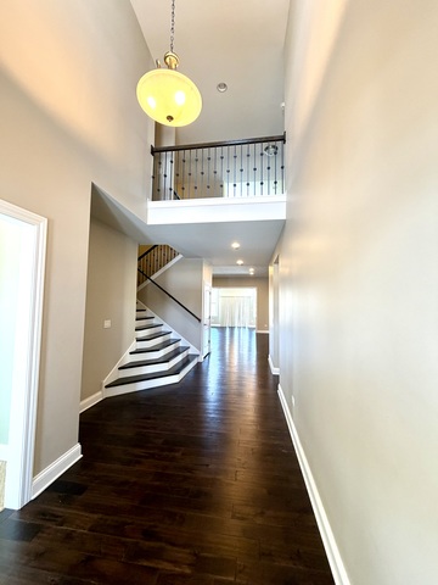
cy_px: 292
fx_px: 236
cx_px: 219
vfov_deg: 102.1
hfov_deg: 85.7
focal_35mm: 14
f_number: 2.2
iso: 200
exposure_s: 1/60
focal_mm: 2.22
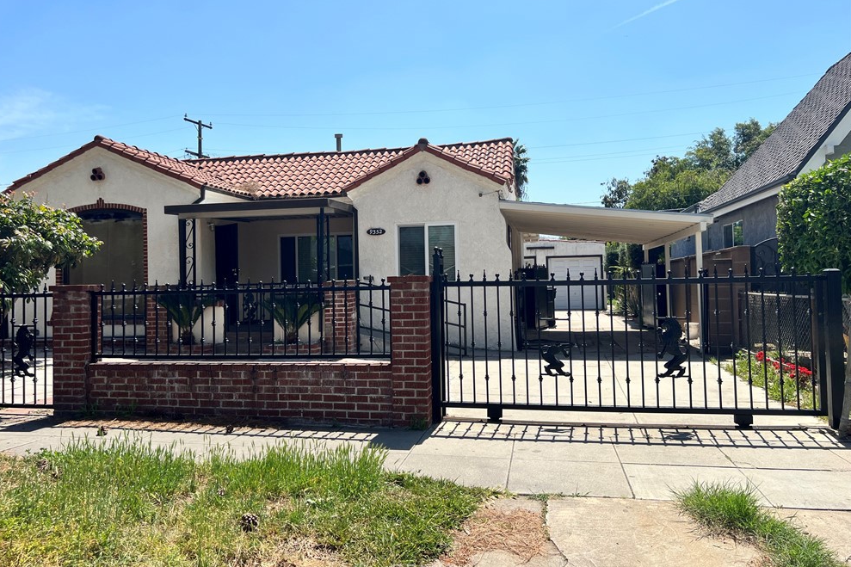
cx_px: 415
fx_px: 662
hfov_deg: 65.5
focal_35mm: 28
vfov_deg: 46.3
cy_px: 254
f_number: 1.5
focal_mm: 5.7
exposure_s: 1/4630
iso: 50
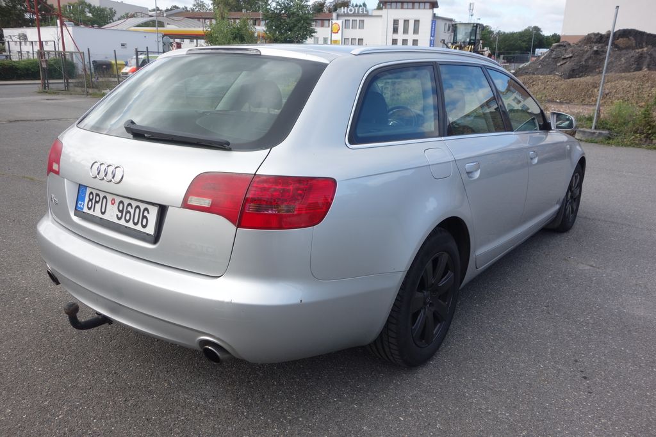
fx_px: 510
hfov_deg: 65.5
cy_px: 218
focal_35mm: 28
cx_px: 328
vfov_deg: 46.4
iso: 125
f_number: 5.6
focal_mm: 10.4
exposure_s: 1/160
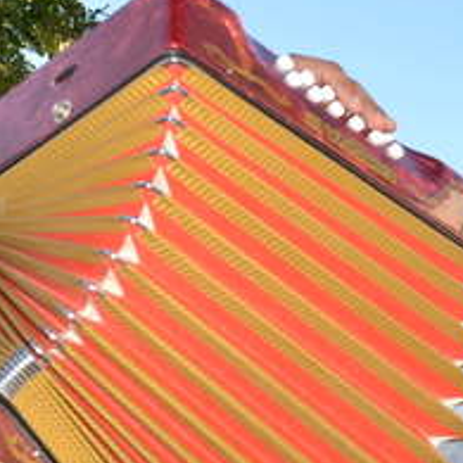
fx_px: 1580
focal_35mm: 104
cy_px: 419
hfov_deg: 16.7
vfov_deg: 16.5
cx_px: 188
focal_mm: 25
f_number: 10
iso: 400
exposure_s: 1/200
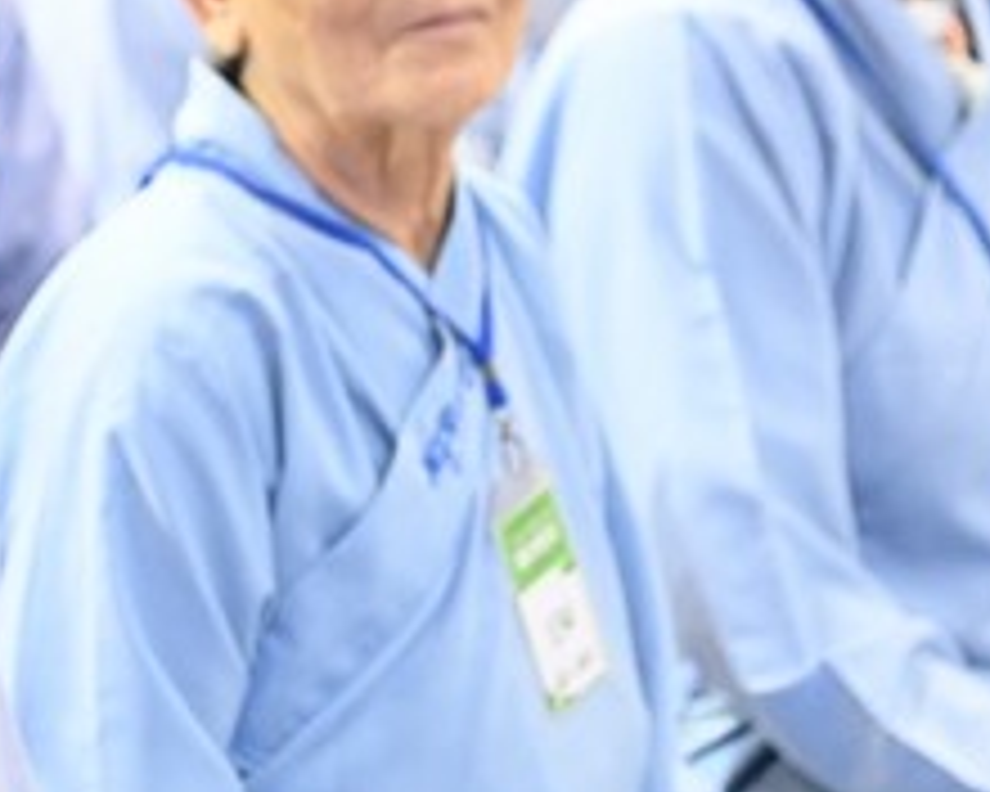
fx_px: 6886
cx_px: 171
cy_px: 25
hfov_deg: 8.2
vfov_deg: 6.6
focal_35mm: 235
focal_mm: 85
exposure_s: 1/125
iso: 10000
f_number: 4
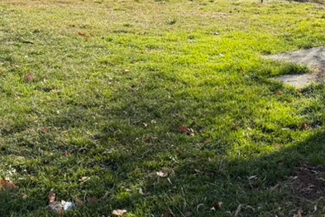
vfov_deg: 20.8
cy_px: 60
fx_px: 587
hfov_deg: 27.7
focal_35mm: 65
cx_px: 377
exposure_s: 1/1855
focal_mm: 6.76
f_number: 1.78
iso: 100
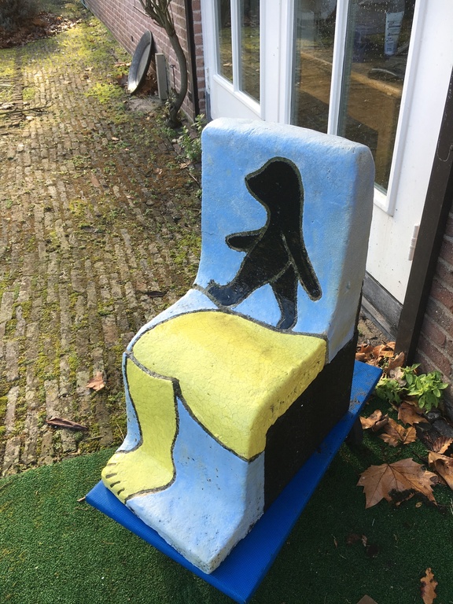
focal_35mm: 29
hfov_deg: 48.2
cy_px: 302
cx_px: 226
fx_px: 506
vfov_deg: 61.7
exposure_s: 1/125
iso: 25
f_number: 2.2
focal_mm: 4.15
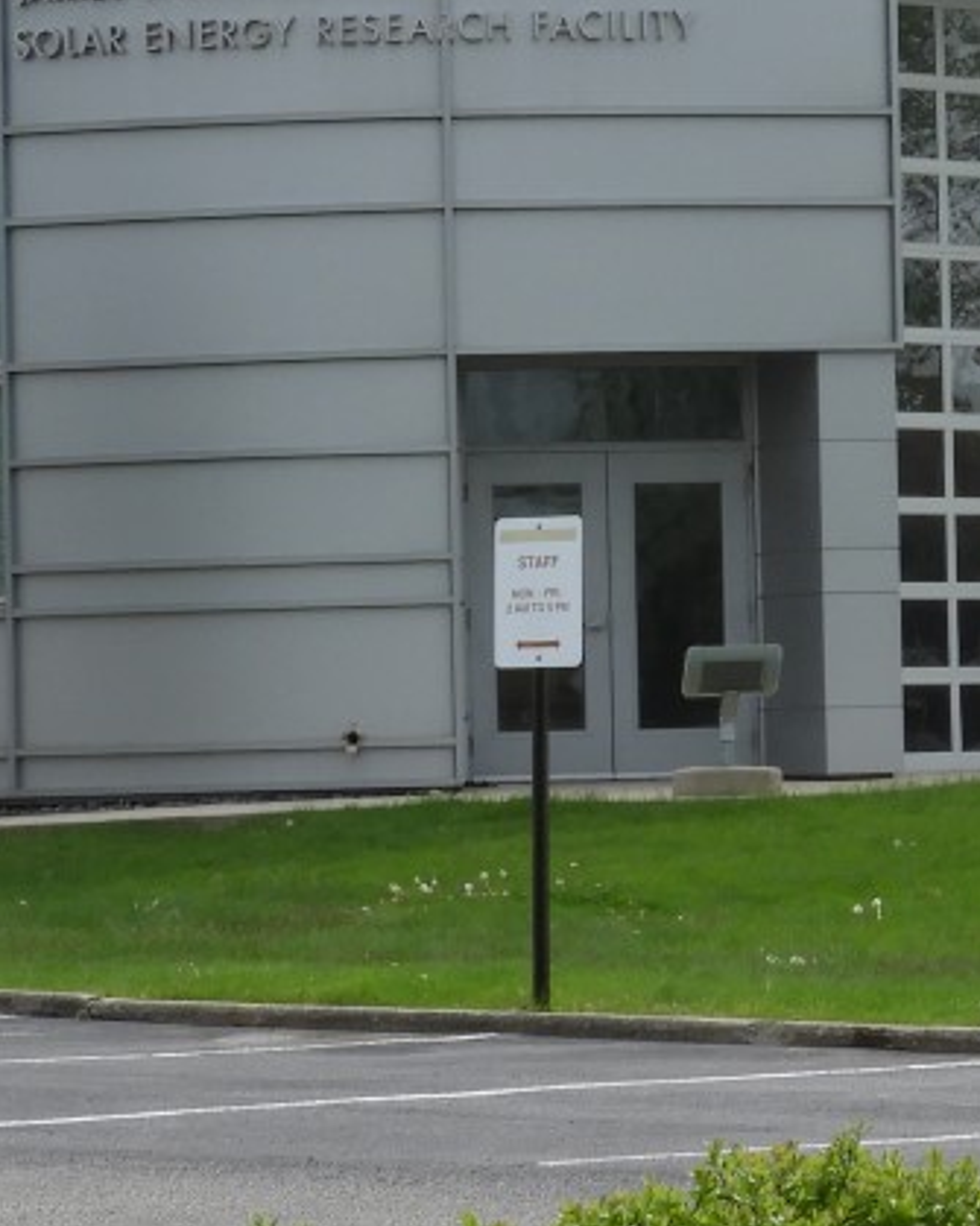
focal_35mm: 218
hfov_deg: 6.9
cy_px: 377
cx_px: 1720
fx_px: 7907
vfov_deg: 8.9
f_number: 4.2
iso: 100
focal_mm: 11.6
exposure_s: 1/800
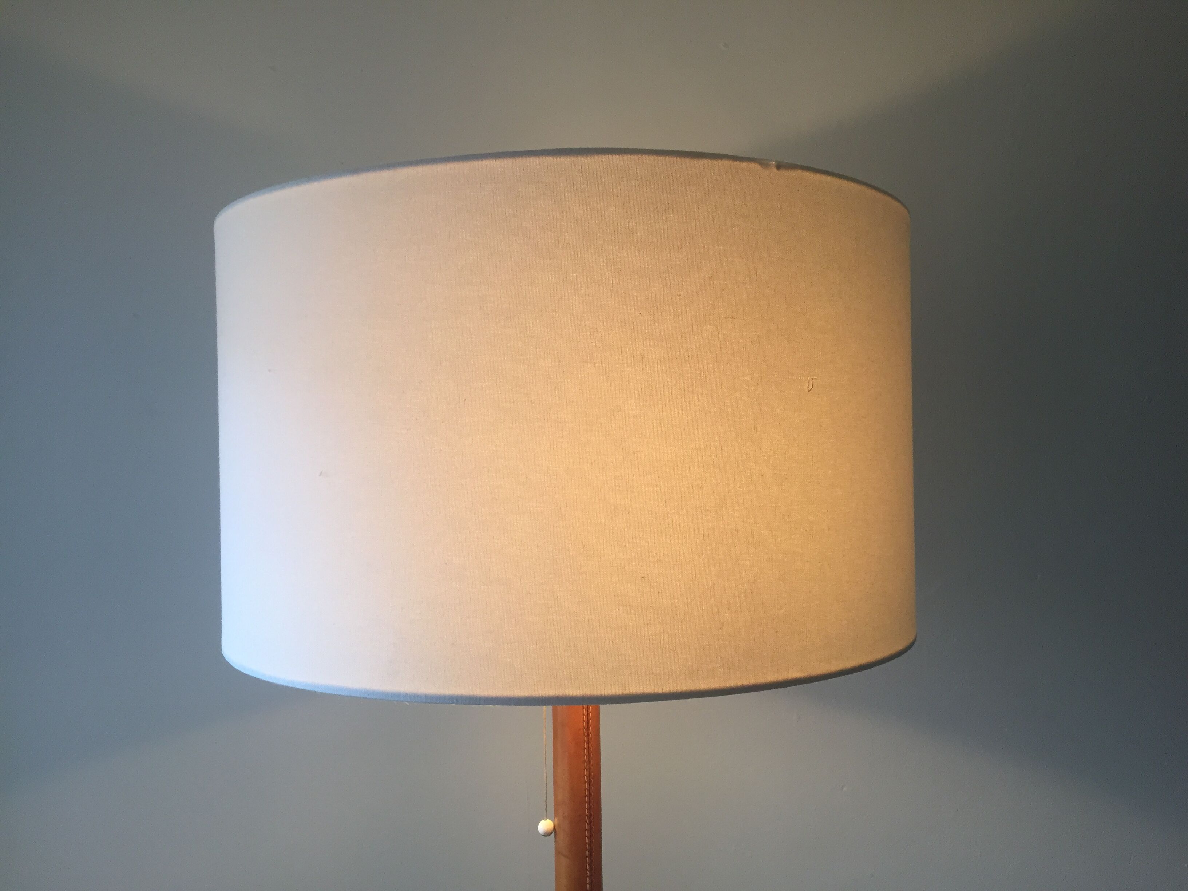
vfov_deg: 48.2
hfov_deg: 61.7
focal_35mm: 29
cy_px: 446
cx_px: 594
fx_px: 995
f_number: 2.2
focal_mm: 4.15
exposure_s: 1/33
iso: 50
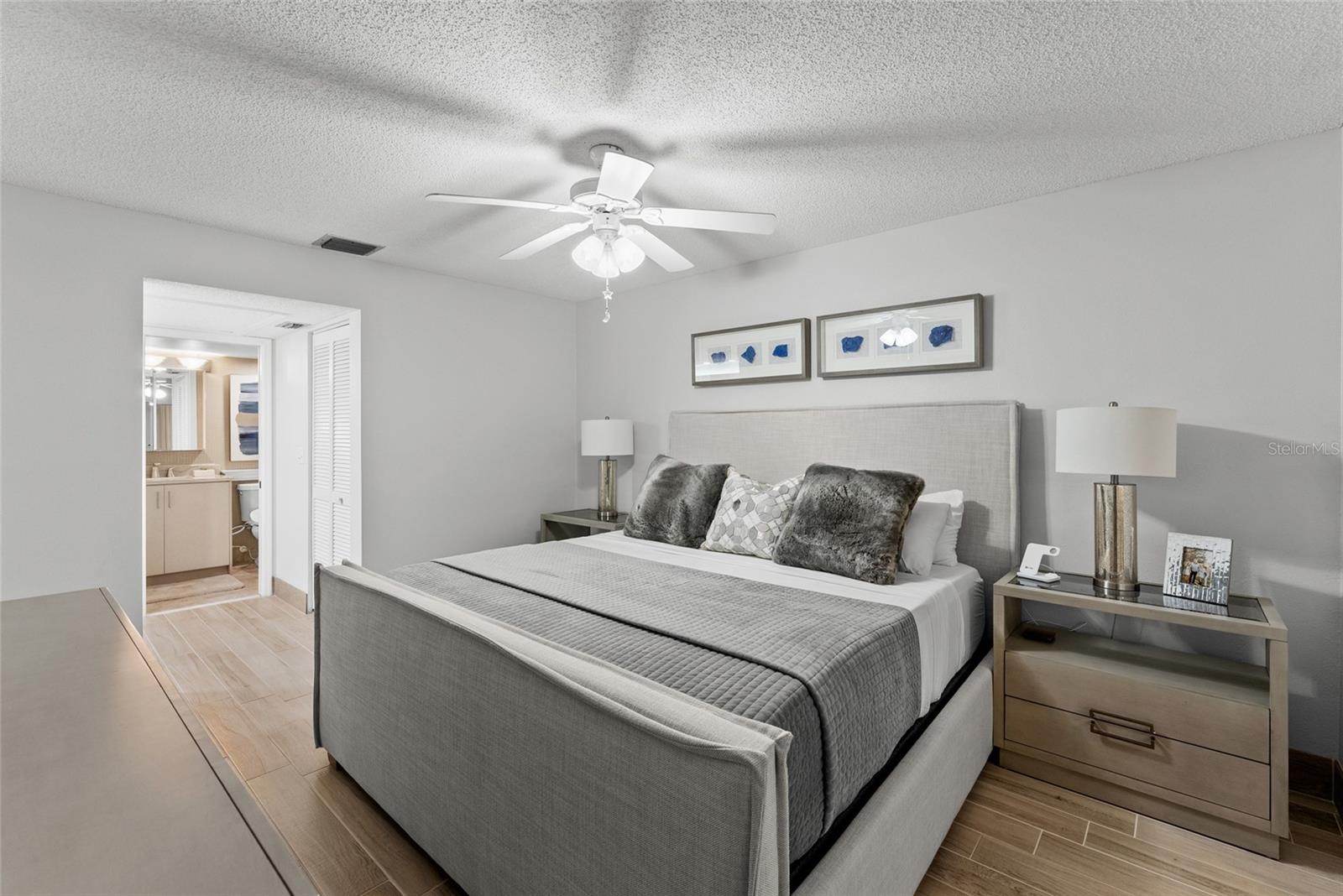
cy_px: 448
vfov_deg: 75.9
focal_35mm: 15
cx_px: 672
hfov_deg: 98.9
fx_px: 575
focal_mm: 15.4
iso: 640
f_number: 9
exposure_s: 1/3
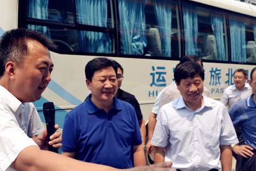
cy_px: 95
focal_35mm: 46
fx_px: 327
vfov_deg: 29.2
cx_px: 108
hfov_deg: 42.6
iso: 100
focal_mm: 20
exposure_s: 1/250
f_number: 8
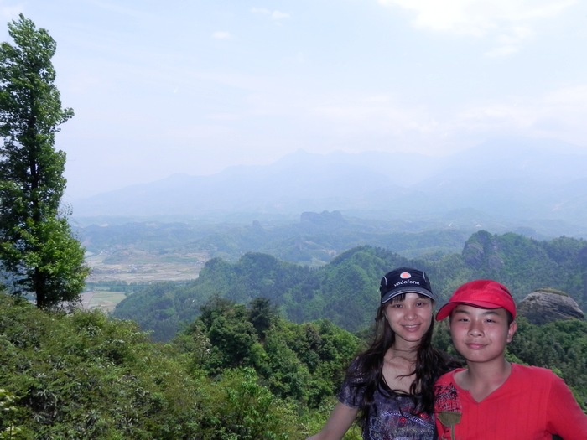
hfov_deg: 55.4
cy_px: 220
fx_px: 560
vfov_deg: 42.9
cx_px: 294
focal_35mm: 33
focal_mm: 5.9
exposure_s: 1/426
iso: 224
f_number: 7.1
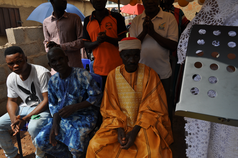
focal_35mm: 27
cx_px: 119
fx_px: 178
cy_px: 79
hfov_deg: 67.4
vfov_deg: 47.8
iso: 200
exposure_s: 1/250
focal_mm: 18
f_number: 8
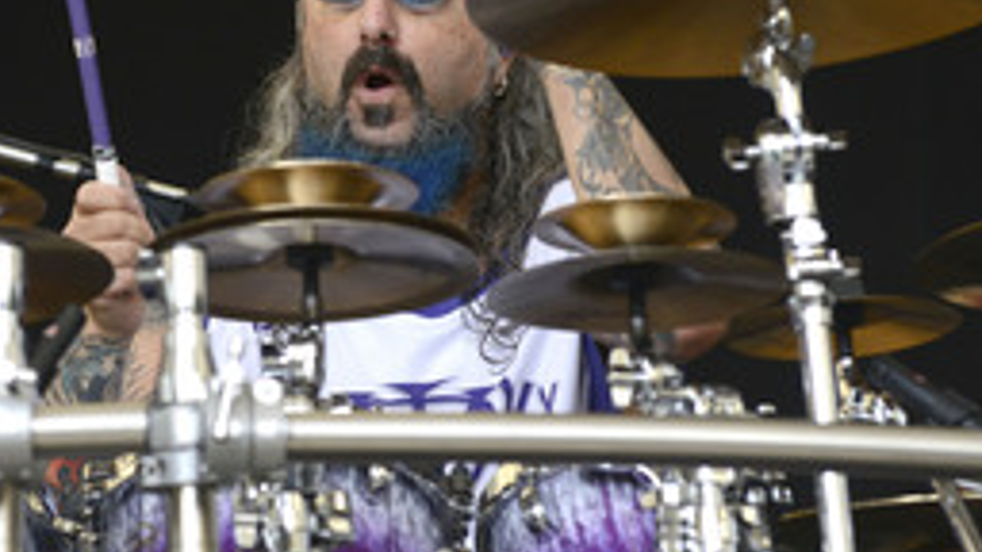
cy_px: 234
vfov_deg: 3.3
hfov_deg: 5.8
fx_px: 9608
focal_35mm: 369
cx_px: 293
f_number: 4.5
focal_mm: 200
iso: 1000
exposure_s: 1/640
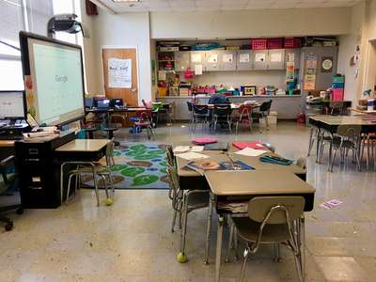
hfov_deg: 61.7
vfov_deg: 48.2
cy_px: 141
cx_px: 188
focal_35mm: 29
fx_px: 315
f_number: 2.2
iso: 32
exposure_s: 1/30
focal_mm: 4.15
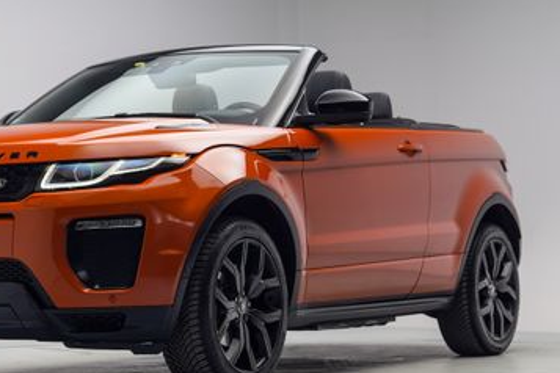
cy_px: 203
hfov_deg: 28.6
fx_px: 1089
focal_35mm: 70
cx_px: 174
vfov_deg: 19.5
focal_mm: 50
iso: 100
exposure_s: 1/13
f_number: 4
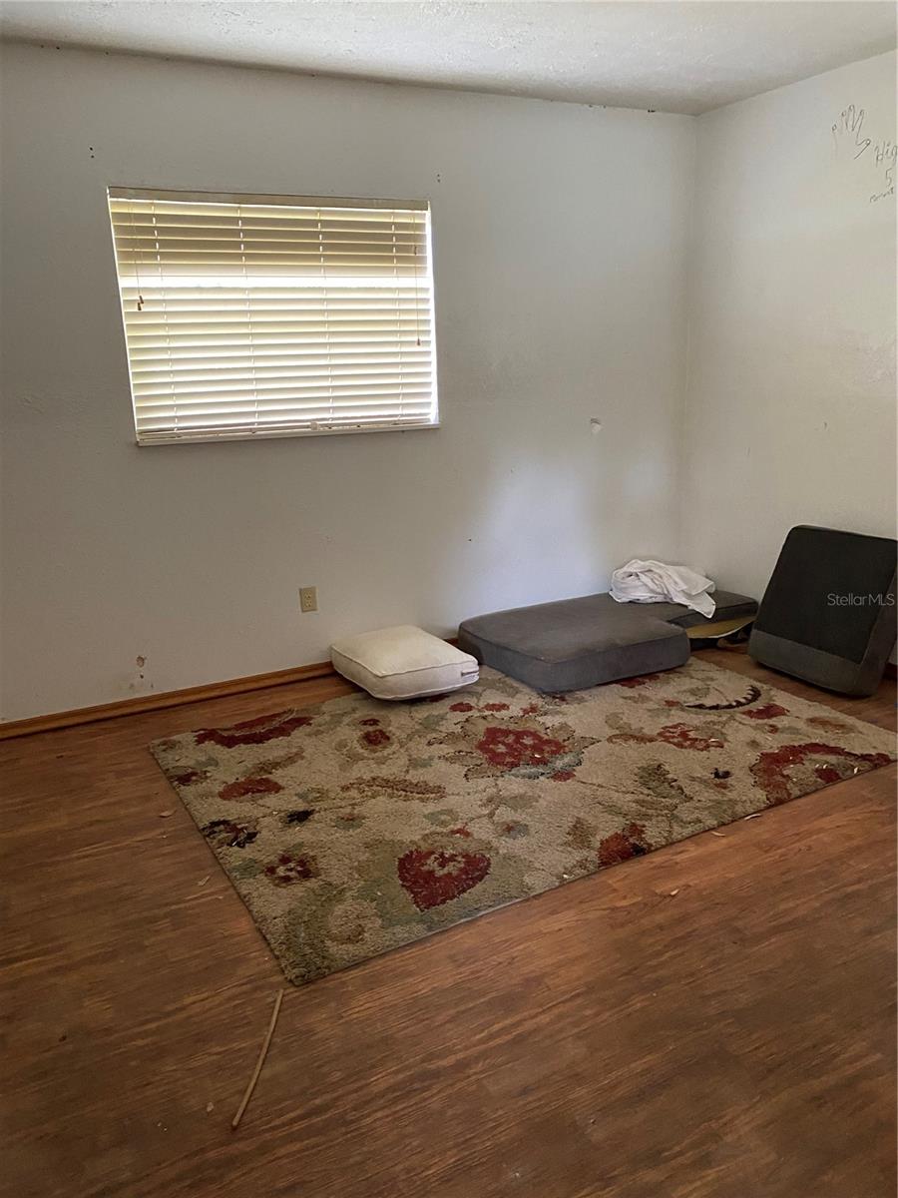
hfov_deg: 53.1
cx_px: 449
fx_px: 899
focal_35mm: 26
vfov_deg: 67.3
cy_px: 599
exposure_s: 1/53
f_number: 1.8
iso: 500
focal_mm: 4.25
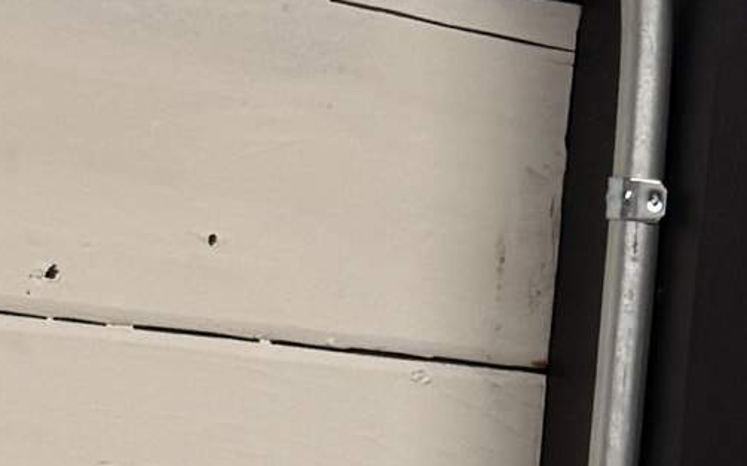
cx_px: 588
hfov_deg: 10.3
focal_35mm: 204
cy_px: 1373
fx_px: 4152
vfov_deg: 6.0
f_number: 1.78
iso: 100
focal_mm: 6.76
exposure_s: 1/120
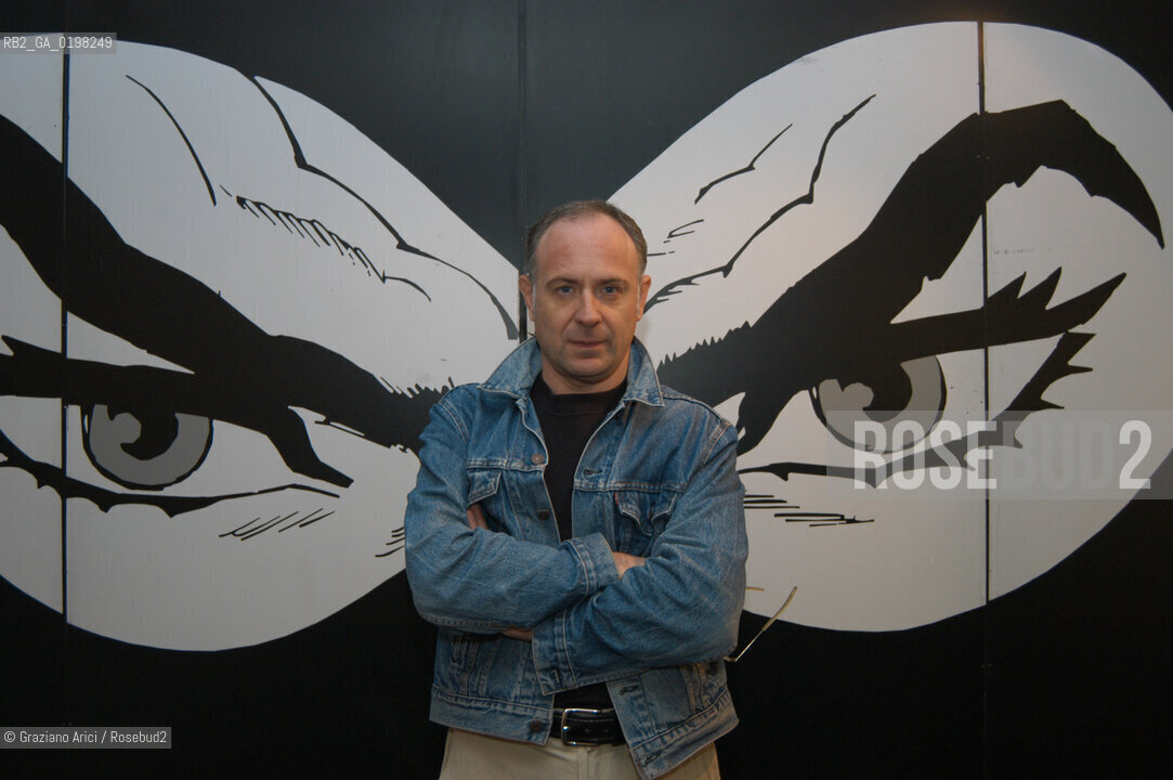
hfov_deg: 55.1
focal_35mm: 34
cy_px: 390
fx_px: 1123
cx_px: 586
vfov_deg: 38.3
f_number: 4.5
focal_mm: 23
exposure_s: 1/25
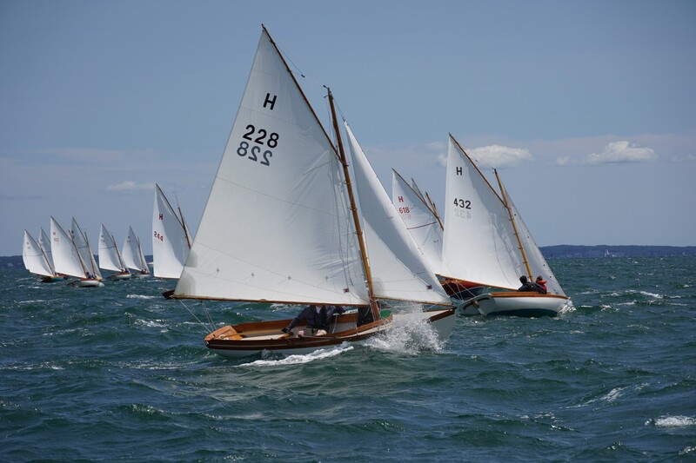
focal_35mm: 126
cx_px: 348
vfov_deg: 10.9
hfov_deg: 16.3
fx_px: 2435
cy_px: 232
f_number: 5.6
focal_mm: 84
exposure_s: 1/1250
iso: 100
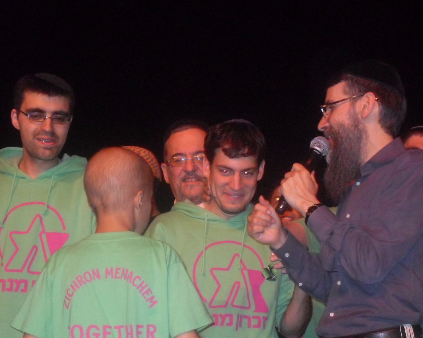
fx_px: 1102
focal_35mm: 88
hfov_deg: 21.7
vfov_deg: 17.5
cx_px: 215
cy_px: 169
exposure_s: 1/90
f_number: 4.4
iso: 400
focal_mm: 13.5
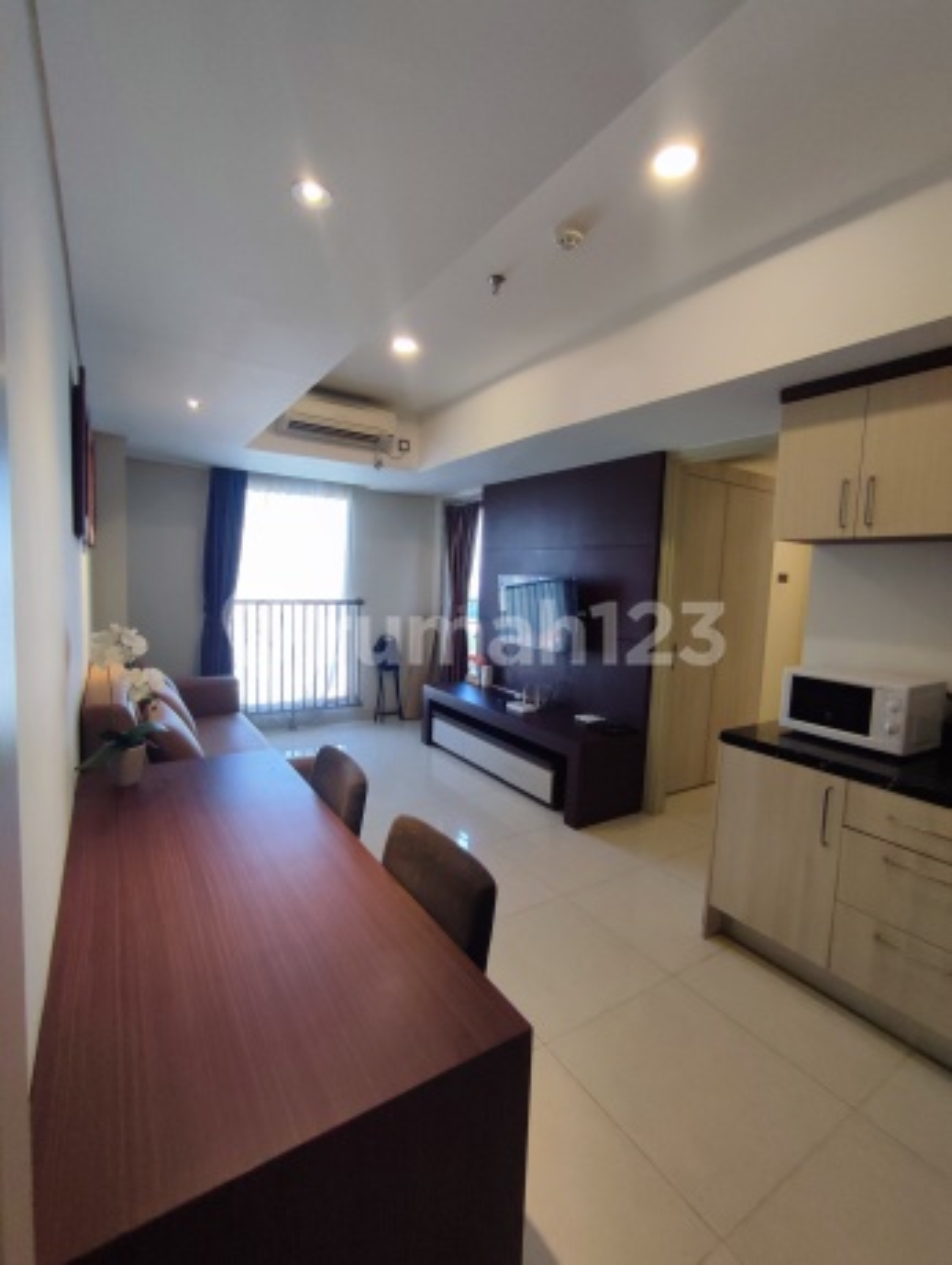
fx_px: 586
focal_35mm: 16
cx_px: 476
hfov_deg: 78.2
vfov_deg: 94.4
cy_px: 632
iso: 175
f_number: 2.2
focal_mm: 1.65
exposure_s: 1/60
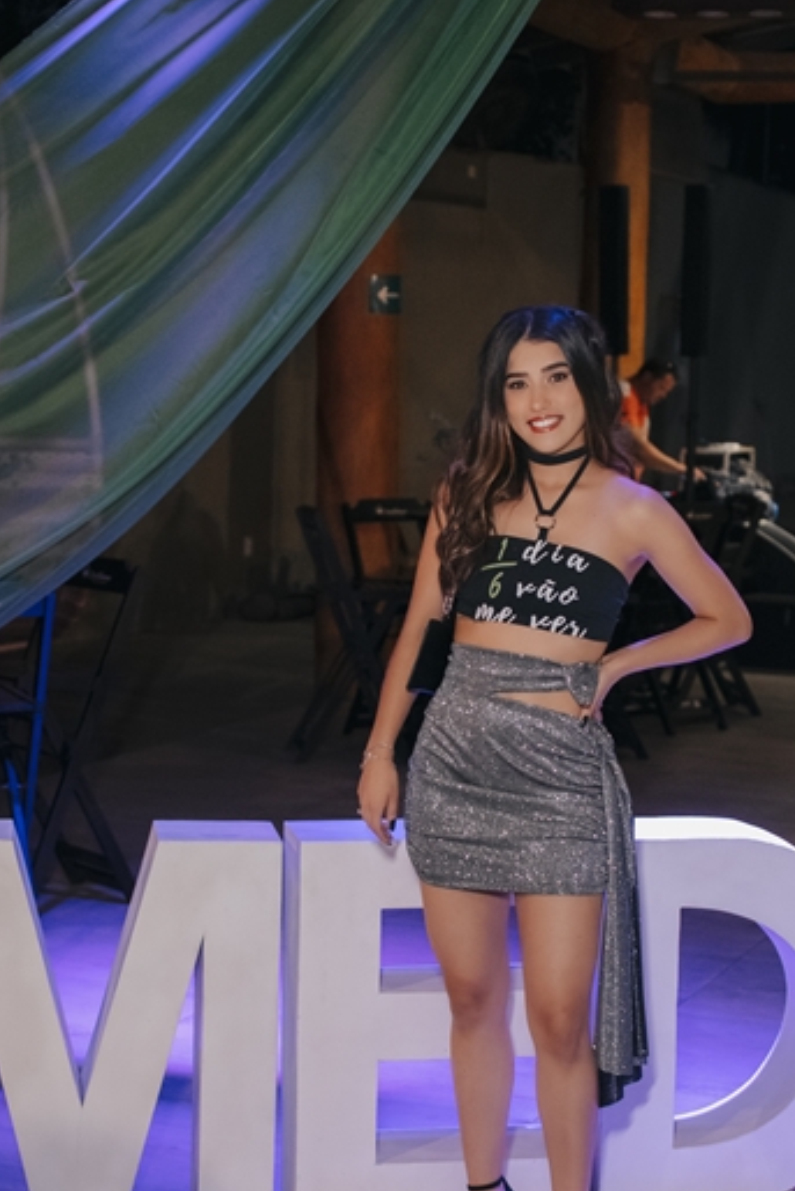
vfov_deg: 26.7
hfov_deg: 18.0
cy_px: 719
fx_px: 2506
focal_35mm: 76
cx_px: 382
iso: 2500
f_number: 2.8
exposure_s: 1/200
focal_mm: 35
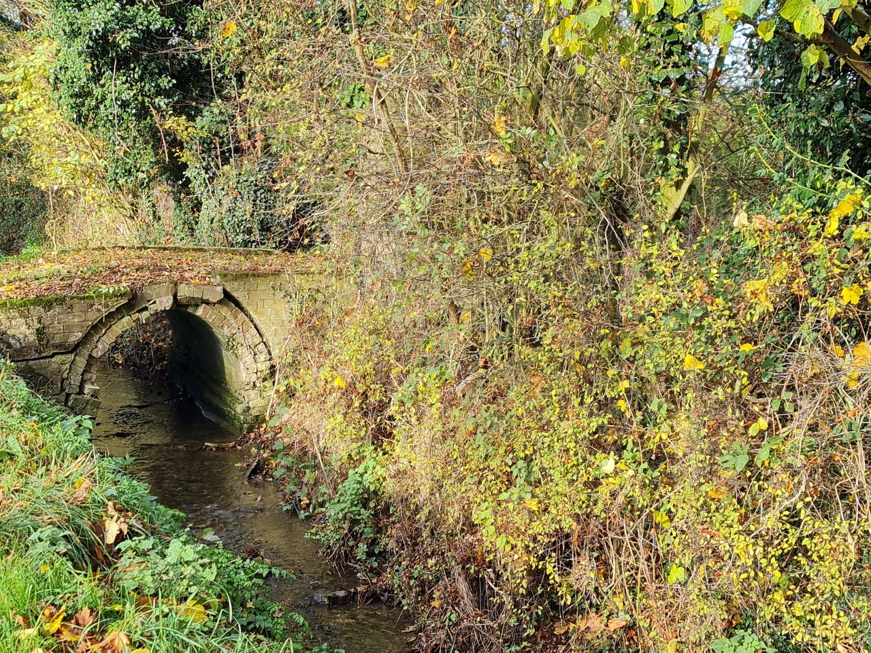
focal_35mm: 26
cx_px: 436
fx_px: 654
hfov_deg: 67.3
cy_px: 326
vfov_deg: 53.1
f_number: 1.8
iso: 50
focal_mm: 5.4
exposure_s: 1/246
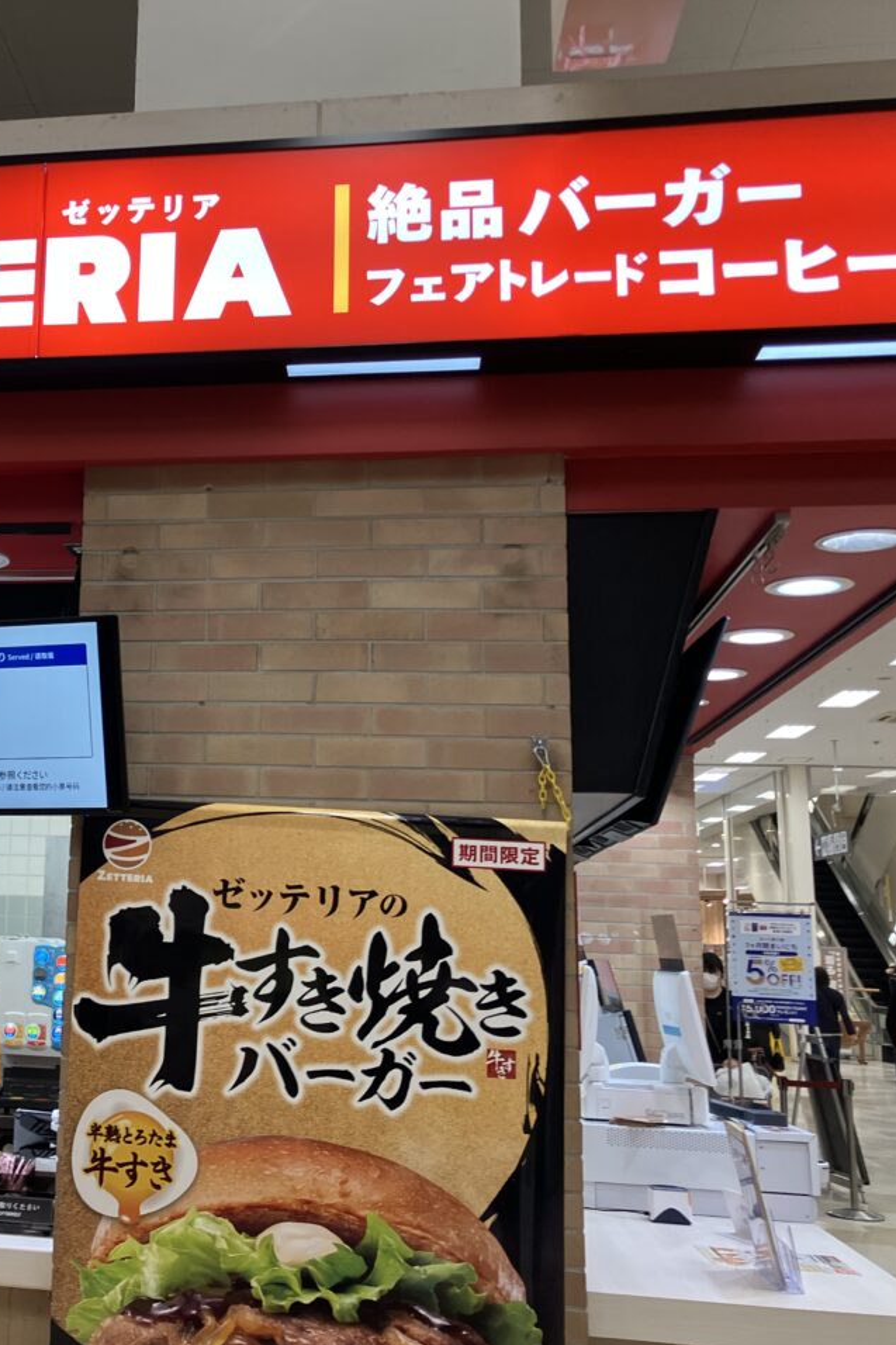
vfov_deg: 49.6
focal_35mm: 39
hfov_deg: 32.9
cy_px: 674
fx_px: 1456
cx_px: 136
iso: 80
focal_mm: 3.99
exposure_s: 1/100
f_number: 1.8
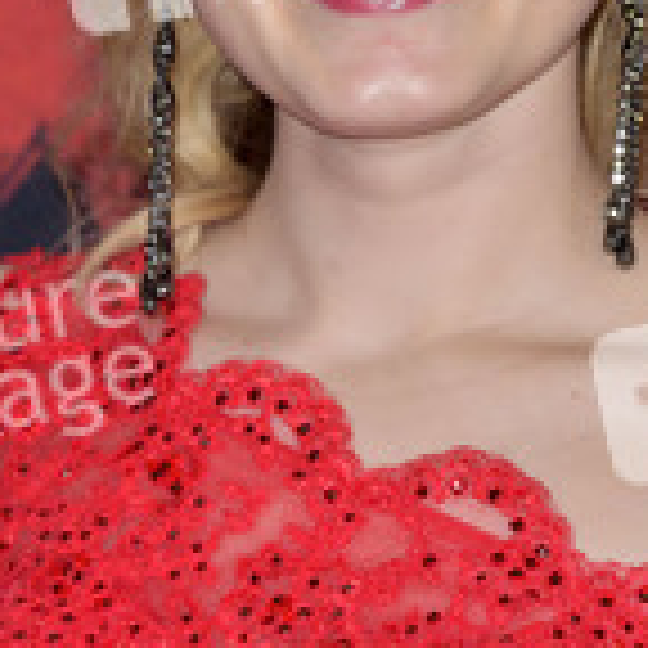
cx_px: 416
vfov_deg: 3.7
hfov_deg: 3.7
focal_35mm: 472
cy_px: 153
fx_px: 9996
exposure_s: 1/250
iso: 400
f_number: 7.1
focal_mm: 200
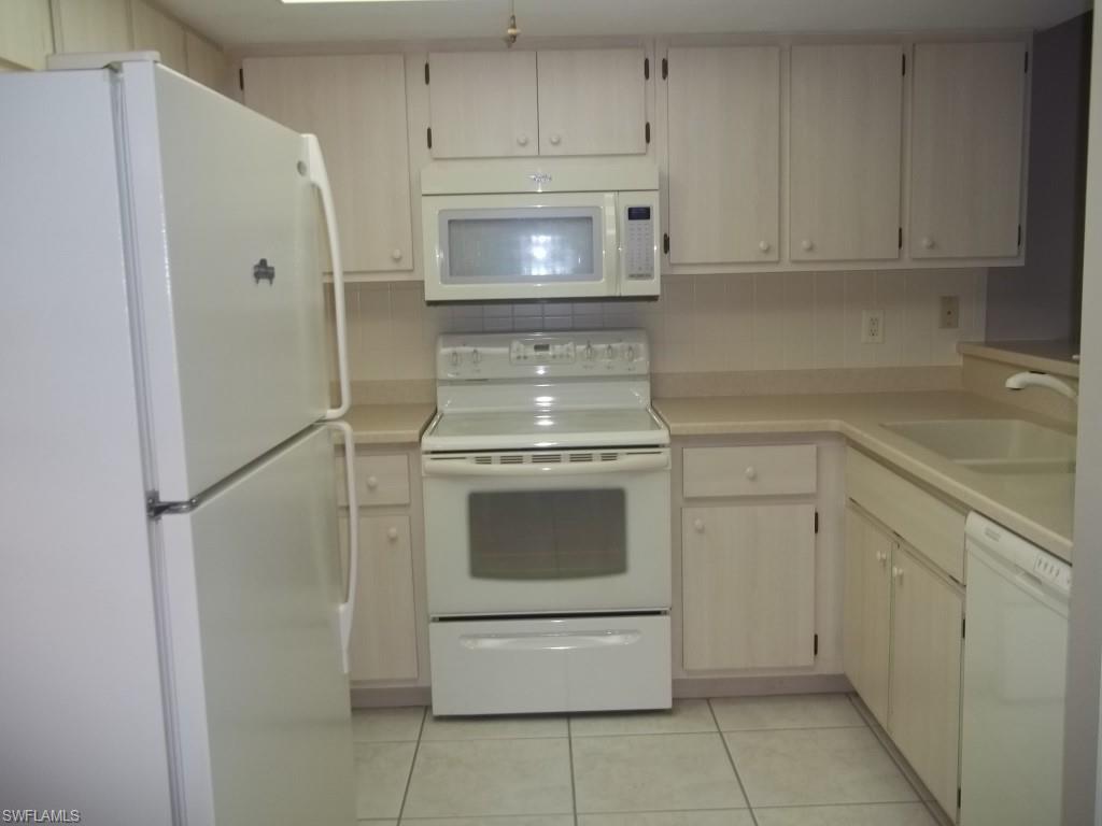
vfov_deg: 44.2
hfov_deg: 56.8
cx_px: 551
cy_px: 413
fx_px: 1019
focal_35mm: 32
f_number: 2.9
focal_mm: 5.7
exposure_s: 1/30
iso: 64
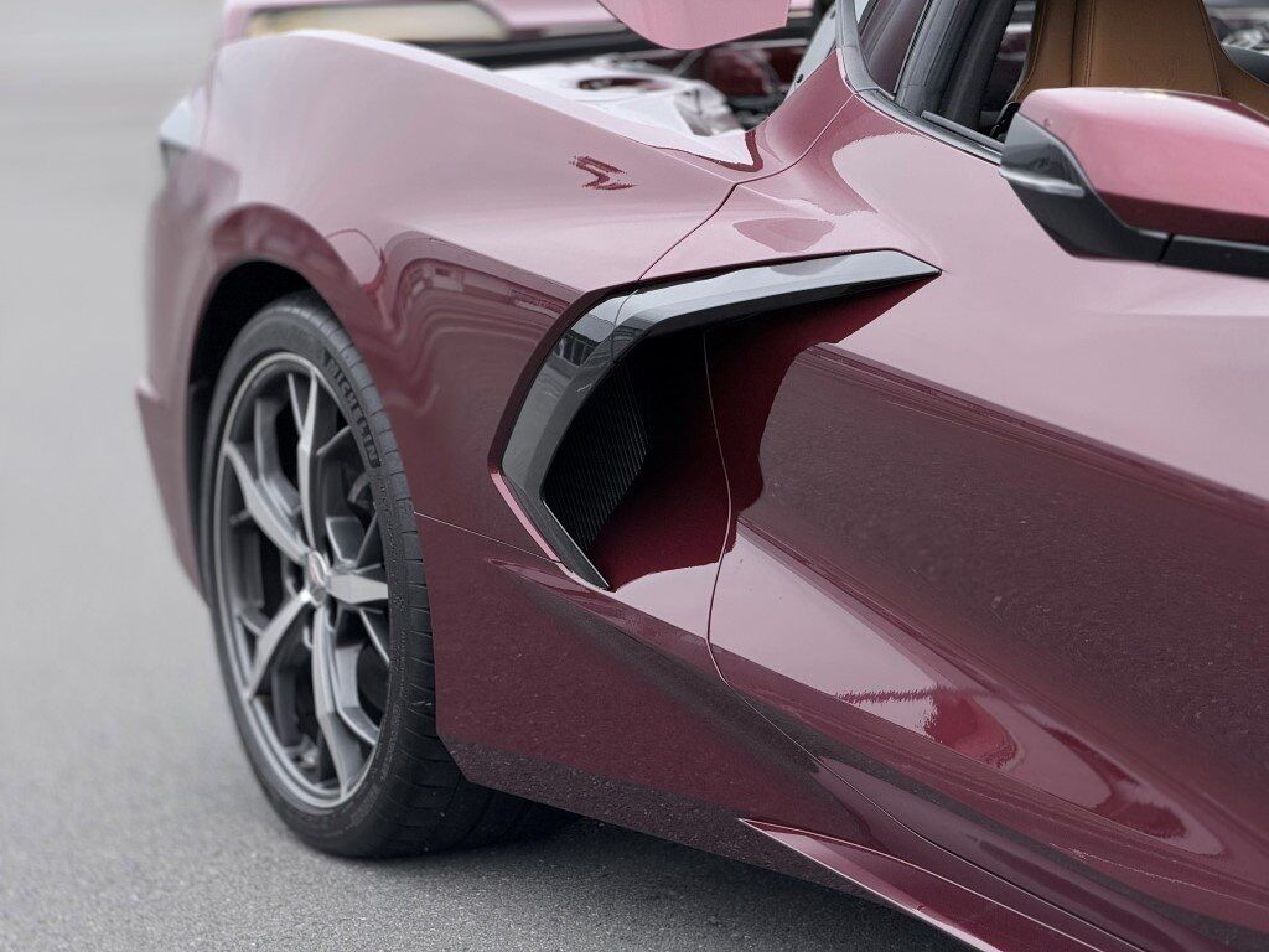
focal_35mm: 120
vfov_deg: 12.3
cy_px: 476
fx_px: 4399
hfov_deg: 16.4
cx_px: 634
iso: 50
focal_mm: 15.66
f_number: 2.8
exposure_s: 1/215
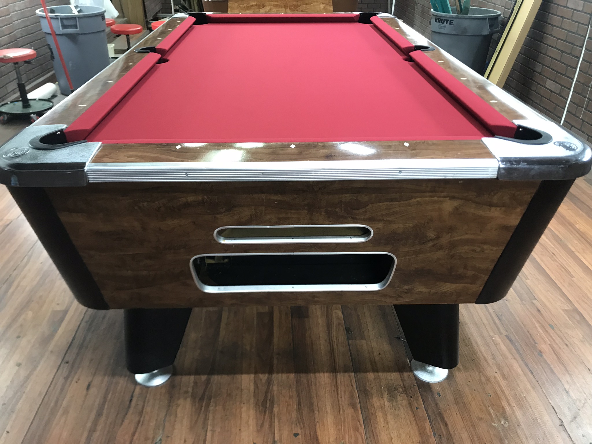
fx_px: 479
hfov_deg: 63.4
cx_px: 296
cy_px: 222
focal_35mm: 28
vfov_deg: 49.7
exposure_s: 1/17
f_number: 1.8
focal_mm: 3.99
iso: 40
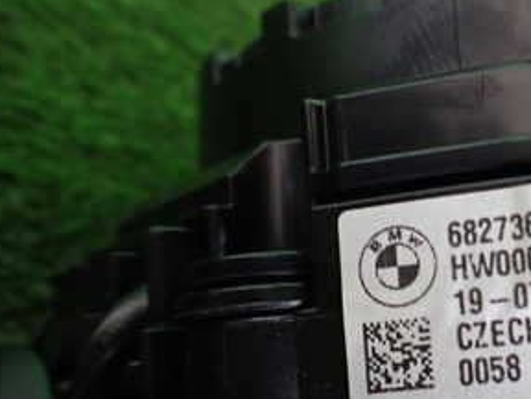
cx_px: 496
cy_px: 249
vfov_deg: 27.9
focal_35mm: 52
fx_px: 798
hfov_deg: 34.4
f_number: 2
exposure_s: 1/30
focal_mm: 4.5
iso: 400
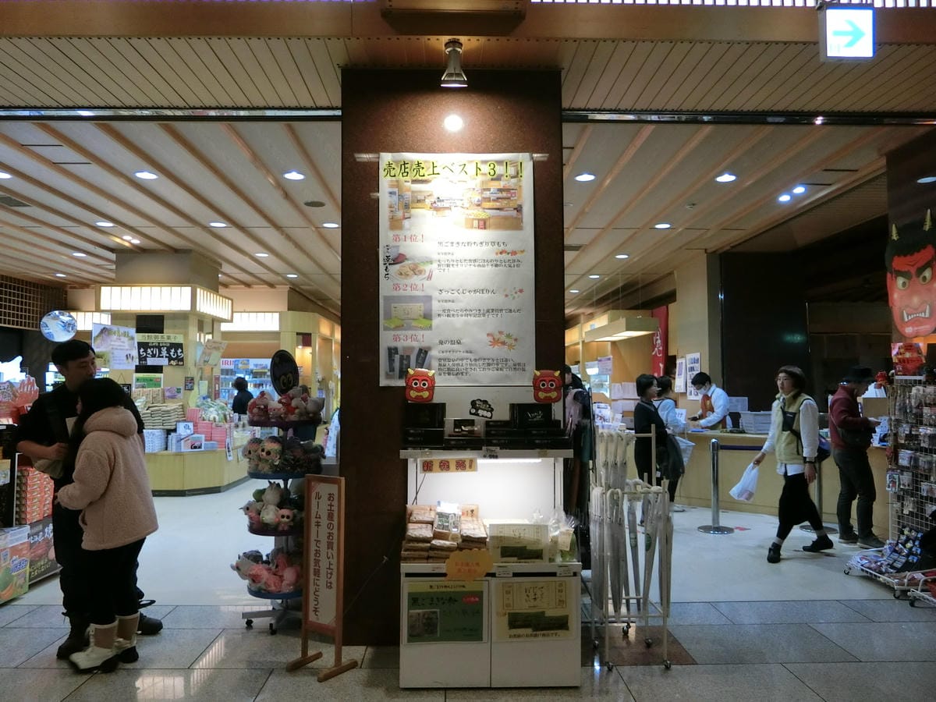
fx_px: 676
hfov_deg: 69.4
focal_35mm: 25
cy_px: 351
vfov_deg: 54.9
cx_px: 468
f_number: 2.8
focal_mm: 5.4
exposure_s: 1/50
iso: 400
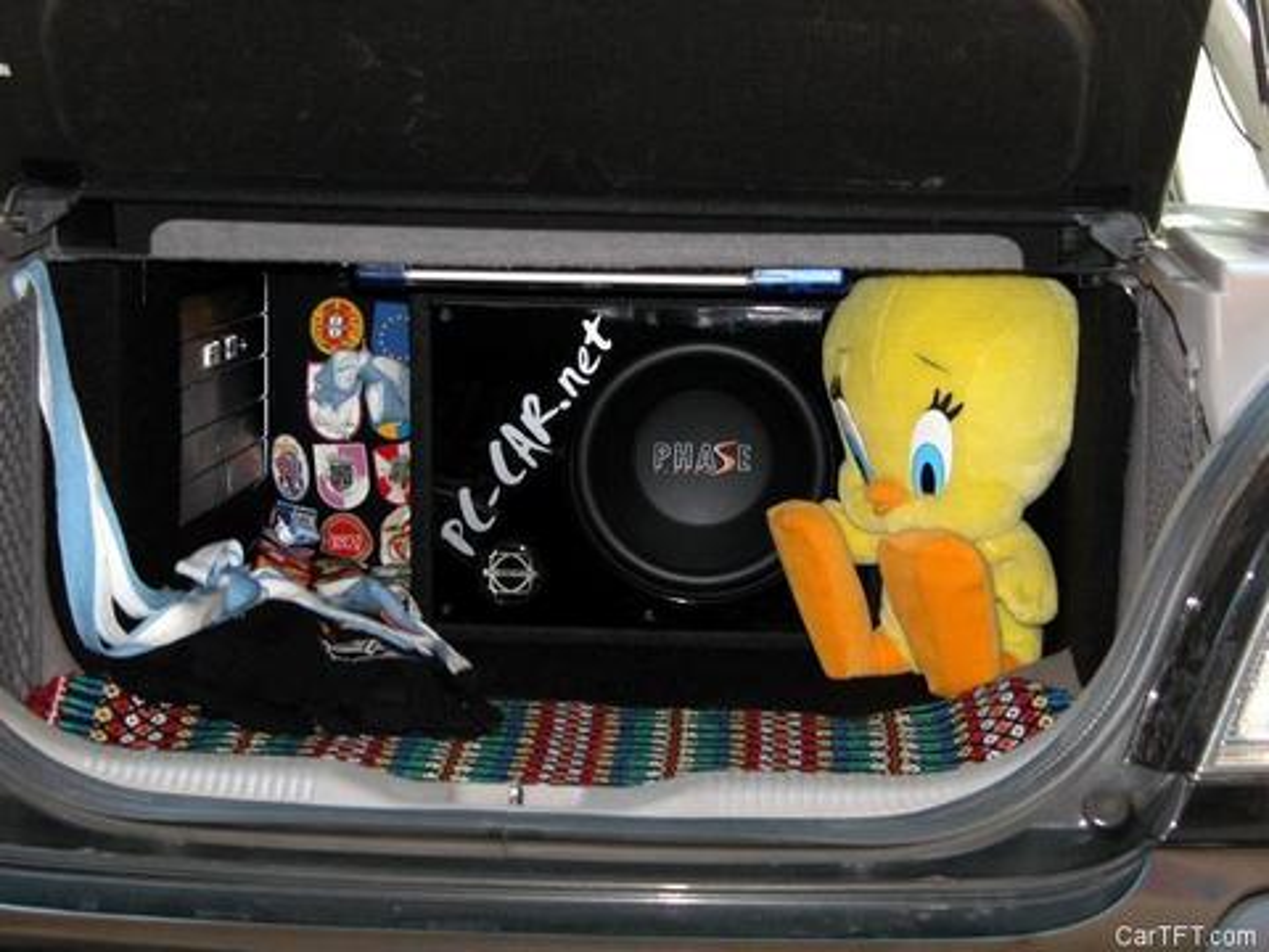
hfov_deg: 24.1
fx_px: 2969
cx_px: 634
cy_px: 476
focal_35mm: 81
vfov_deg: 18.2
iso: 200
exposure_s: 1/125
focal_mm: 21
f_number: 3.5
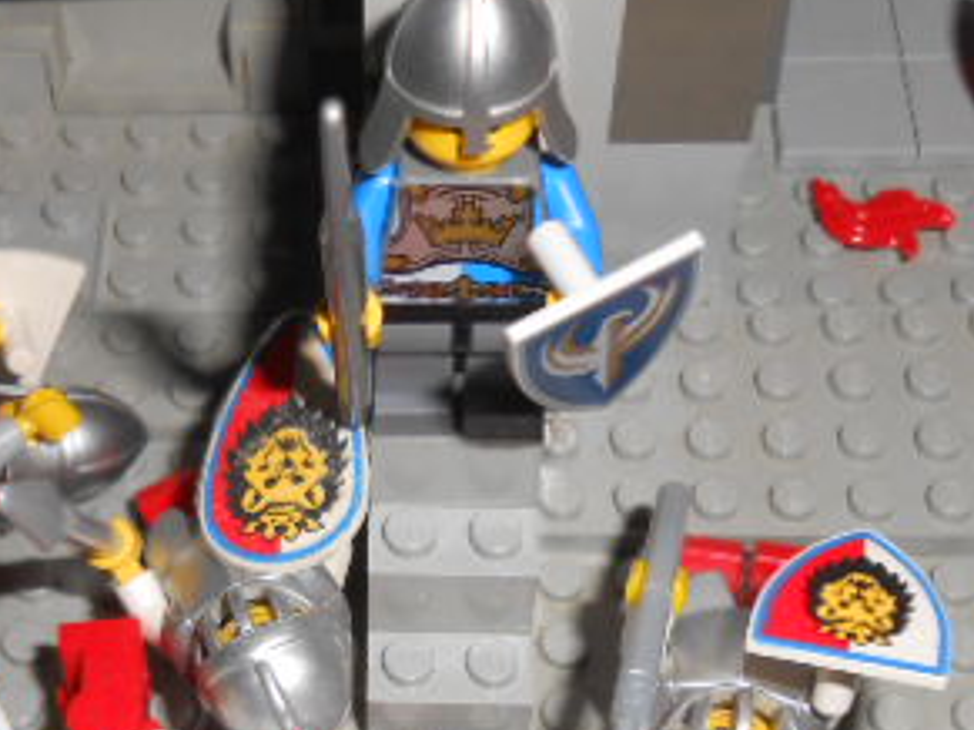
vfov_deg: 21.7
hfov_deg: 29.1
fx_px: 1856
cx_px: 281
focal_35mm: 66
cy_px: 673
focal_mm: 5.3
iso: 80
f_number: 11.9
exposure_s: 1/25
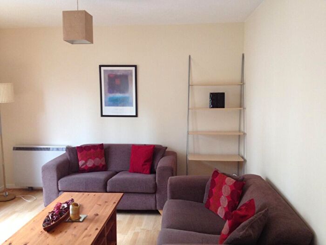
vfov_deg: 40.7
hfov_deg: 52.6
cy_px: 122
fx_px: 330
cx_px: 163
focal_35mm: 35
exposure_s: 1/20
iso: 125
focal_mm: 4.28
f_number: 2.4
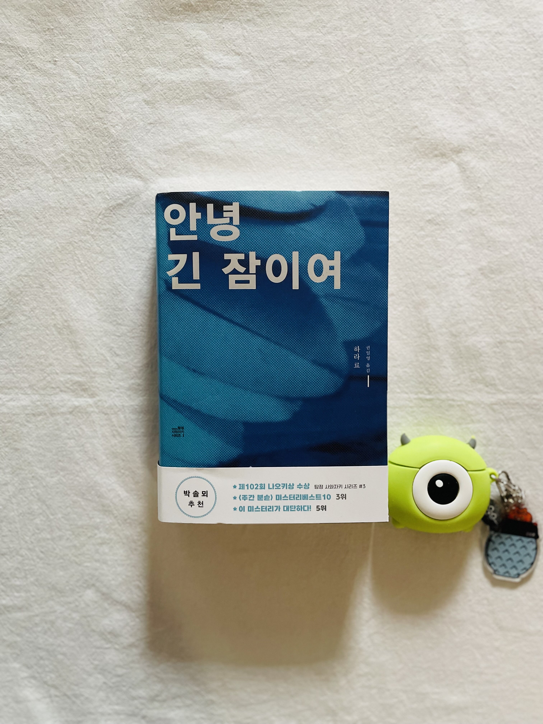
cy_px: 362
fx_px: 544
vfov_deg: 67.3
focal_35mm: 26
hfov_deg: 53.1
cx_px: 272
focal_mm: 4.2
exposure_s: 1/40
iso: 500
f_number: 1.6
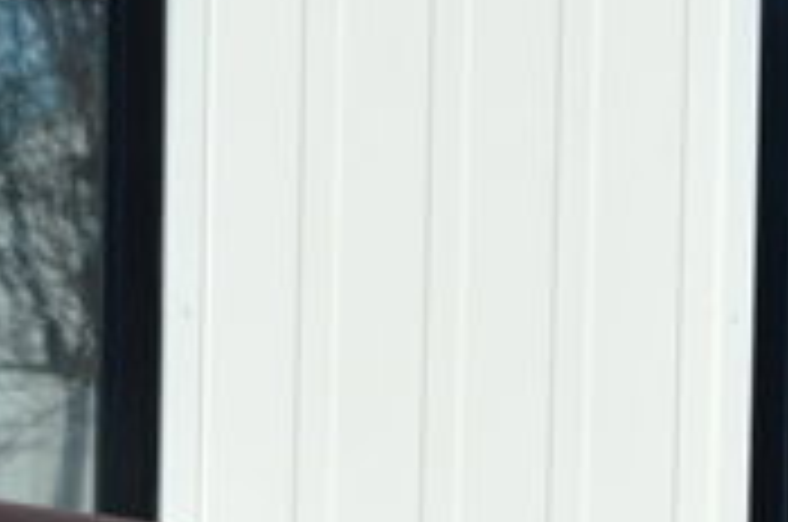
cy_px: 1064
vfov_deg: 6.8
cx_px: -450
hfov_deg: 10.3
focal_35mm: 193
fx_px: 4217
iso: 100
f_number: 8
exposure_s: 1/250
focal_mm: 22
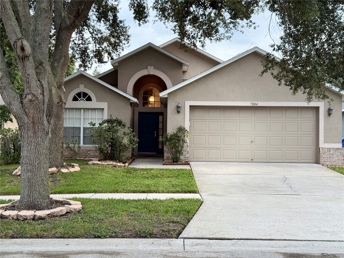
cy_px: 129
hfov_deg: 39.7
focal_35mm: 48
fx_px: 477
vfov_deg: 30.3
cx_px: 172
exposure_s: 1/228
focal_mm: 6.76
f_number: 1.78
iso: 125
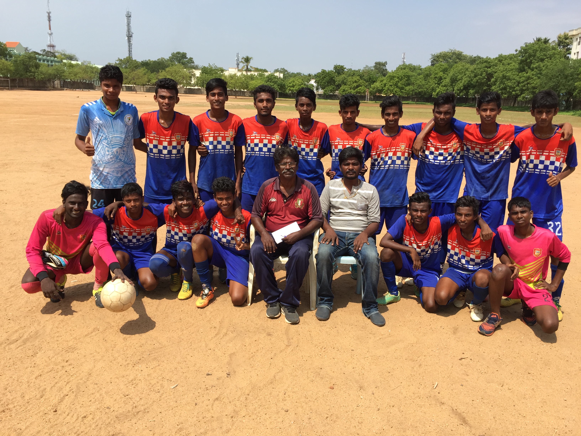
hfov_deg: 61.7
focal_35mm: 29
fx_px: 487
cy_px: 218
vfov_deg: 48.2
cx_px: 290
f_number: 2.2
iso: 32
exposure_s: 1/1464
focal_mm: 4.15
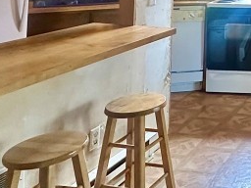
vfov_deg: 22.4
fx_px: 406
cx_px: 316
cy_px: -77
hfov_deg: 28.8
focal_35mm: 56
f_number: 2.2
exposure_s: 1/60
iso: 320
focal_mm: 2.22
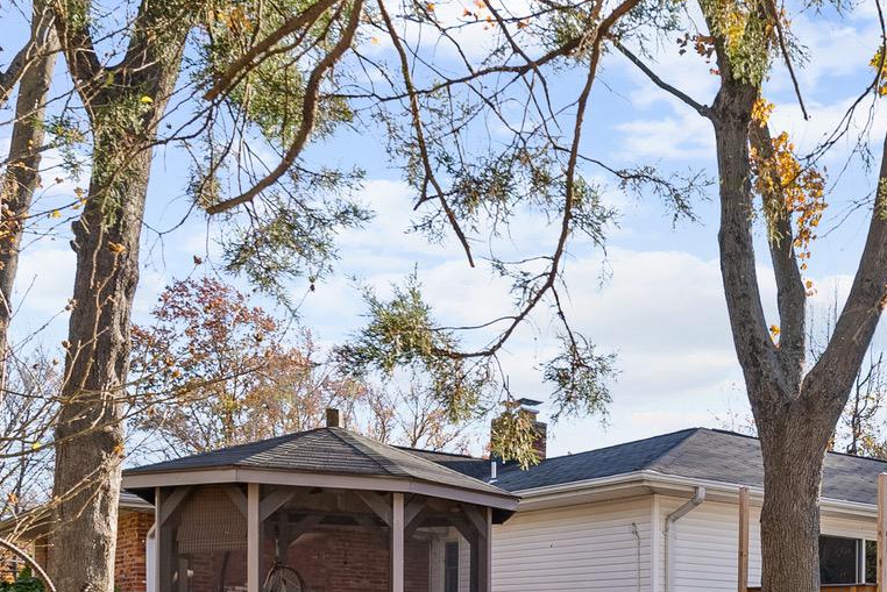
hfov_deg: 39.3
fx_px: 1093
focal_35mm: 44
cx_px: 874
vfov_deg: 29.0
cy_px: 544
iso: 200
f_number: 6.3
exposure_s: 1/125
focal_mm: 16.5
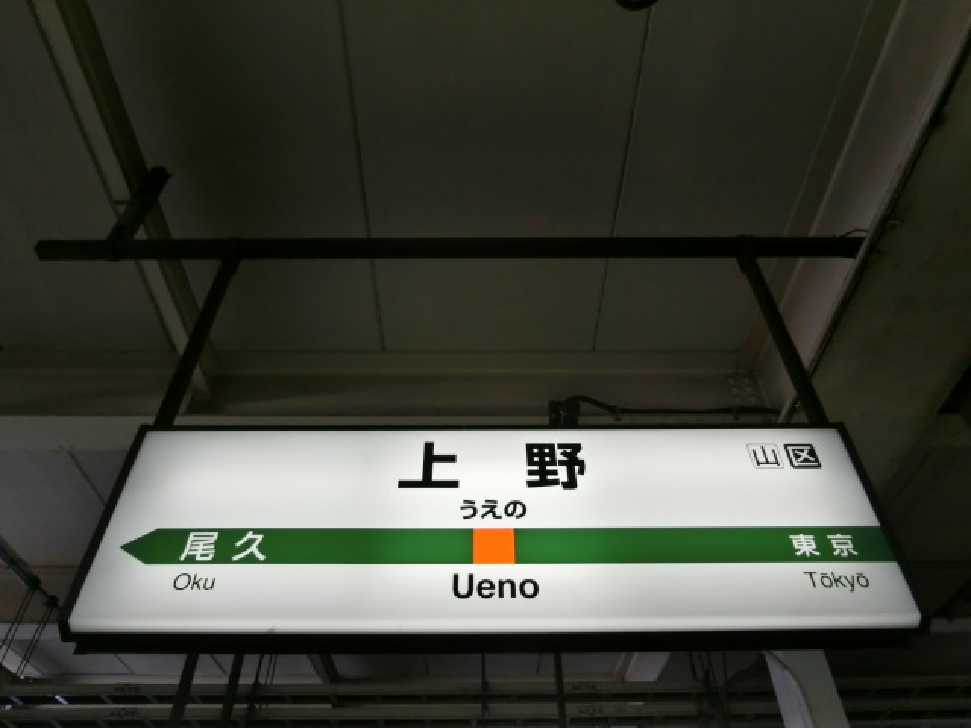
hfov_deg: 69.4
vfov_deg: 54.9
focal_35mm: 25
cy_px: 364
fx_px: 701
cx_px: 486
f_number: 3.5
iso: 125
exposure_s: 1/125
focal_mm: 4.5
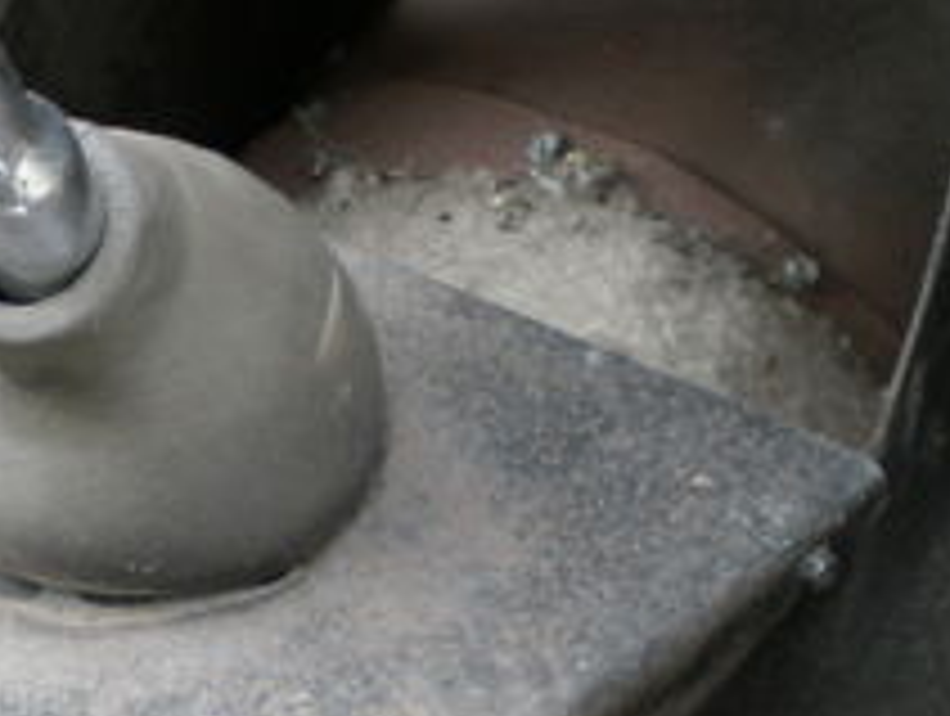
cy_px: 572
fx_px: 2997
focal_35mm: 109
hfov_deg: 17.9
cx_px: 207
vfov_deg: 13.6
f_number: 3.1
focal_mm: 6.3
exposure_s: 1/40
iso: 100
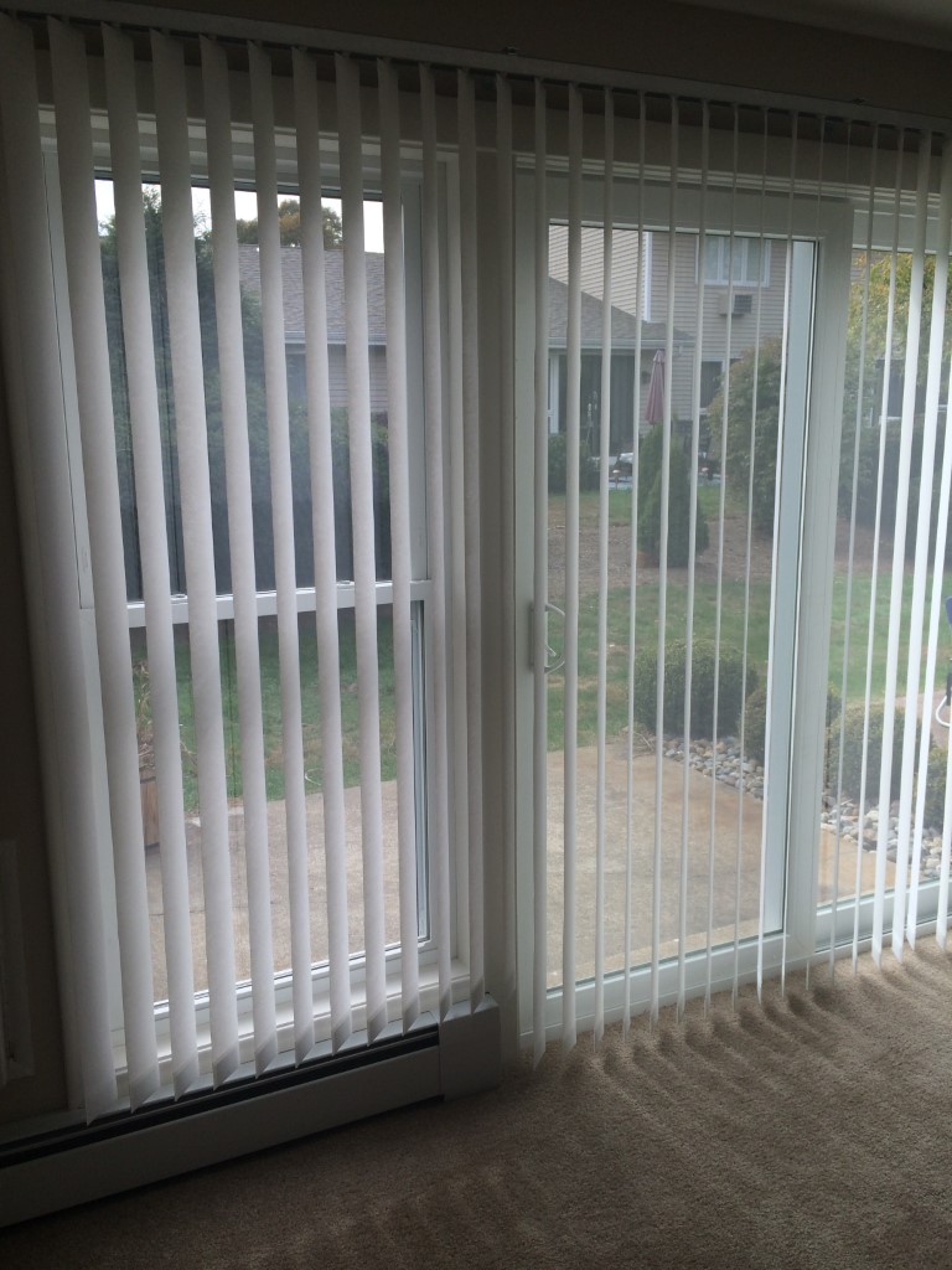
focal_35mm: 30
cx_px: 476
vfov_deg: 60.0
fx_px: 1100
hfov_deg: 46.8
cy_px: 635
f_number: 2.2
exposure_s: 1/494
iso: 32
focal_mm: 4.12
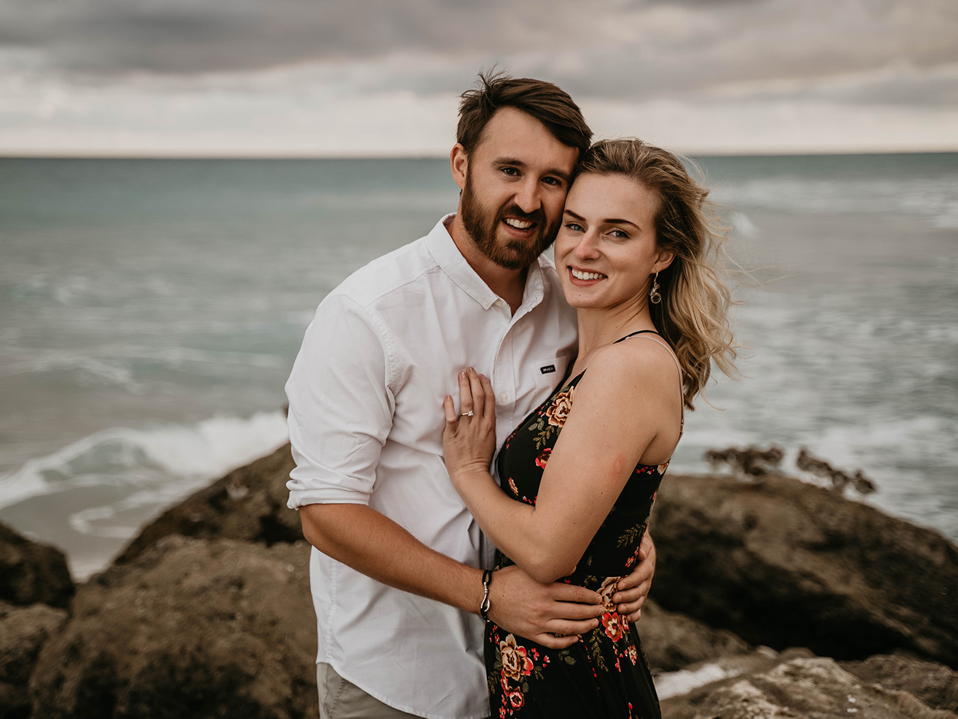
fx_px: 1826
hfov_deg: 29.4
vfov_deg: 22.3
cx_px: 449
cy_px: 355
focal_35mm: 66
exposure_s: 1/250
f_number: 2.8
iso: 160
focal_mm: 60
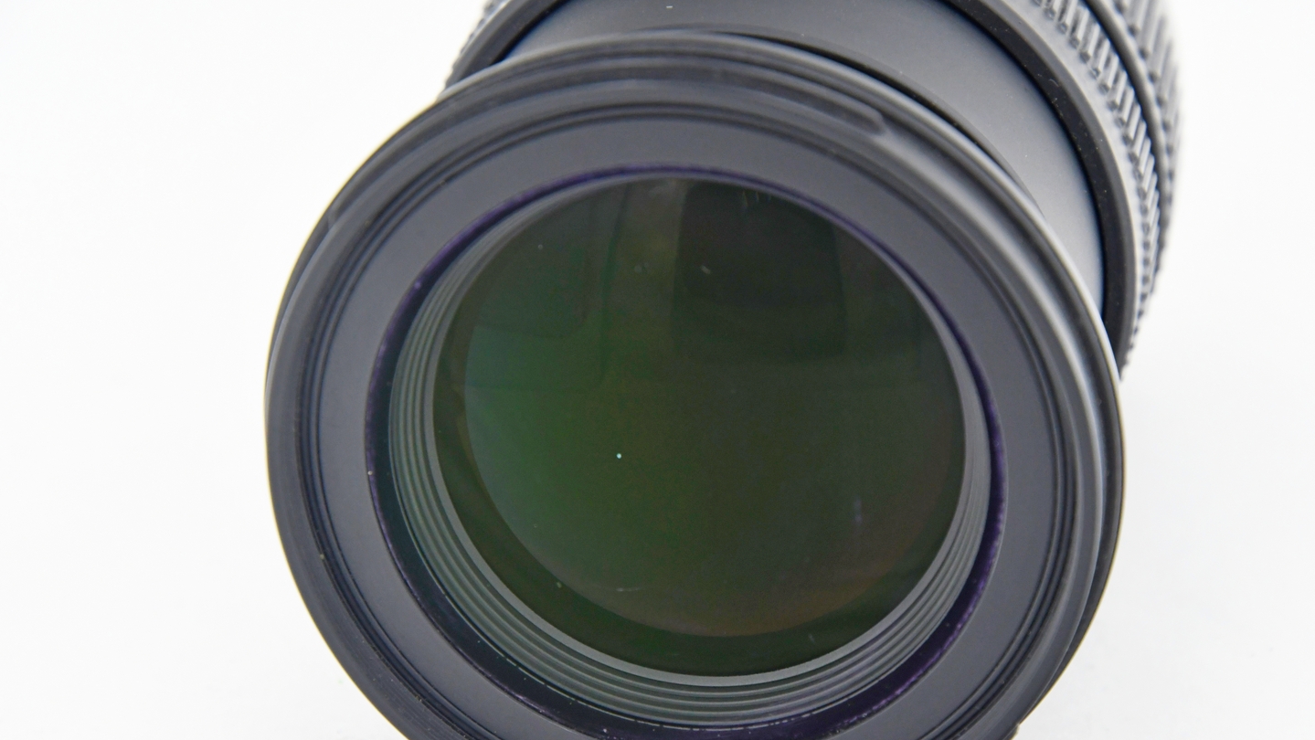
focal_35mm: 131
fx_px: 4569
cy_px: 449
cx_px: 676
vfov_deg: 9.3
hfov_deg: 16.4
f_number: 7.1
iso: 1250
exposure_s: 1/160
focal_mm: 80
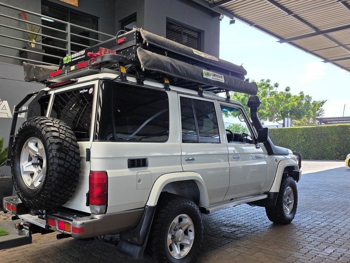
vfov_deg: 46.6
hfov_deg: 59.4
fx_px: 303
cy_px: 156
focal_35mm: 30
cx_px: 137
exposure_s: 1/359
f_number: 1.7
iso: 40
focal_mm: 6.25
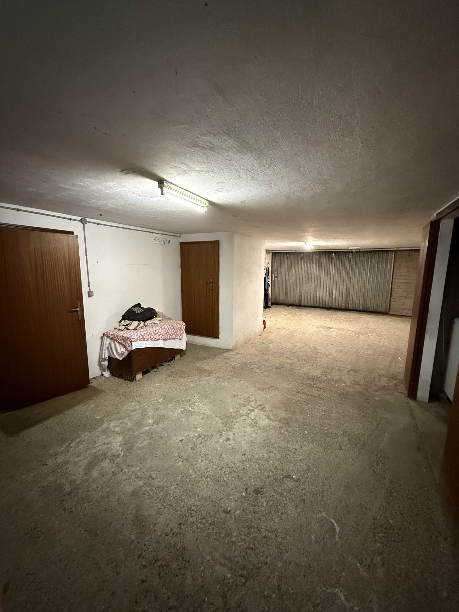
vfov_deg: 102.1
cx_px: 230
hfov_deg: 85.7
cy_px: 306
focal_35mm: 14
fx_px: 248
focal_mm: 2.22
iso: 1000
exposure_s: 1/50
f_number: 2.2
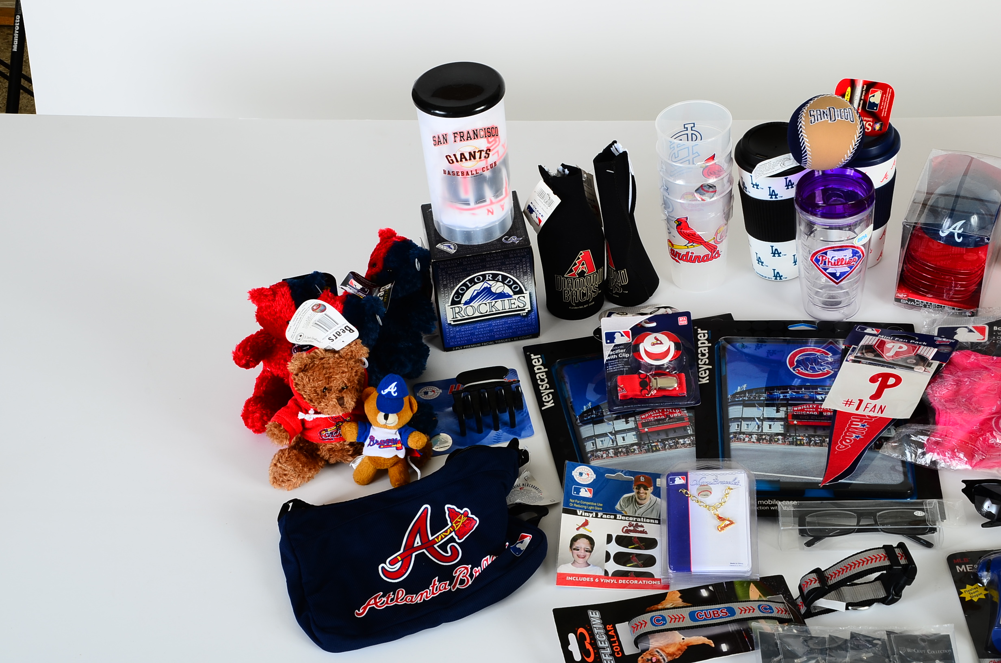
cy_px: 332
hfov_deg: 27.0
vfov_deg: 18.1
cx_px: 500
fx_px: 2081
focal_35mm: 75
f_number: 13
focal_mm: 50
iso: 100
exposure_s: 1/160
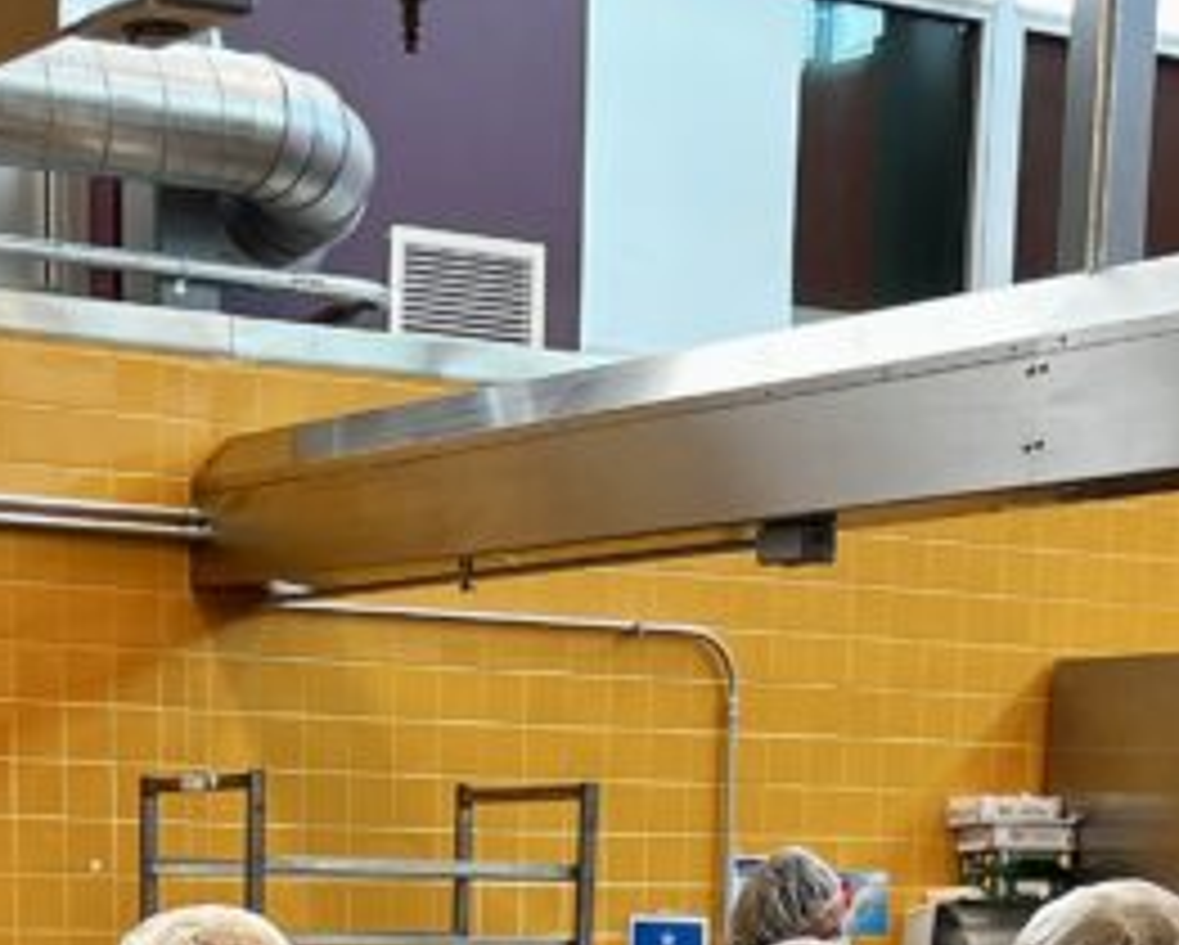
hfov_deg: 19.3
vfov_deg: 13.9
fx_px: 3457
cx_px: 405
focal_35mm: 99
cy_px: 1683
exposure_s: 1/120
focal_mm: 5.7
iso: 100
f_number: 1.5
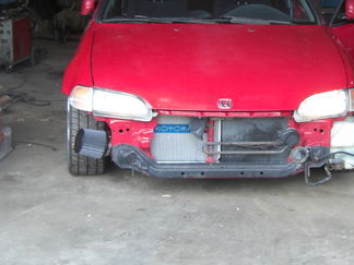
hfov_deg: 25.9
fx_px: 767
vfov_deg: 19.6
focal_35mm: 75
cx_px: 226
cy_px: 82
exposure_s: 1/40
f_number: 2.8
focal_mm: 7.9
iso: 100
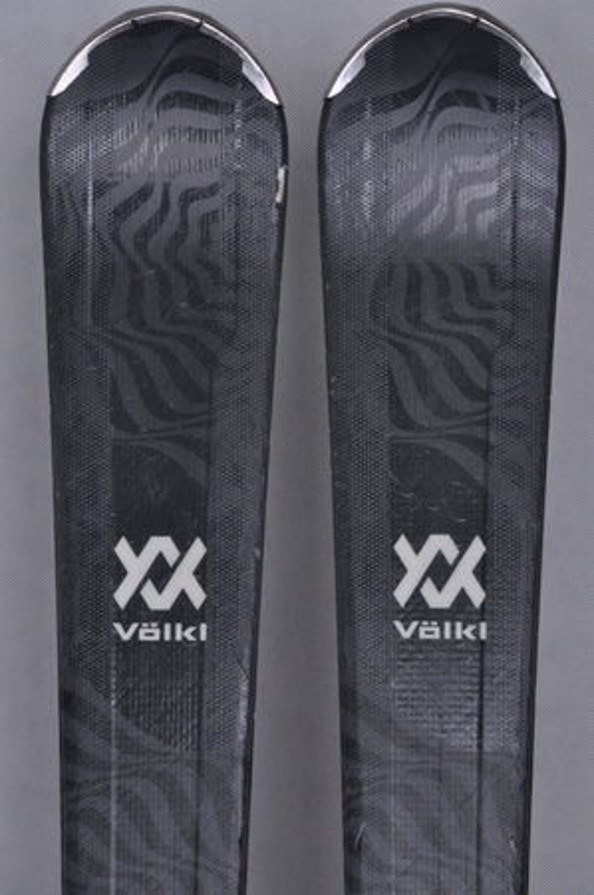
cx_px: 297
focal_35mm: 158
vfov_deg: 13.1
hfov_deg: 8.7
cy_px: 448
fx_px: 3907
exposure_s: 1/125
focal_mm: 105
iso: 3200
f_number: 11
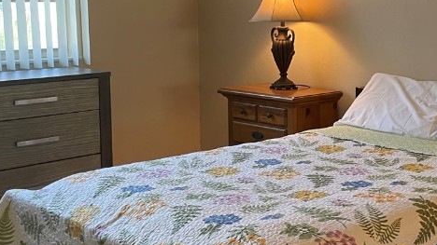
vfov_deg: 19.4
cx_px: 325
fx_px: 718
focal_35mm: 62
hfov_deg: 33.2
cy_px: 86
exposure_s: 1/60
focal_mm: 4.2
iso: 80
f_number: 1.6
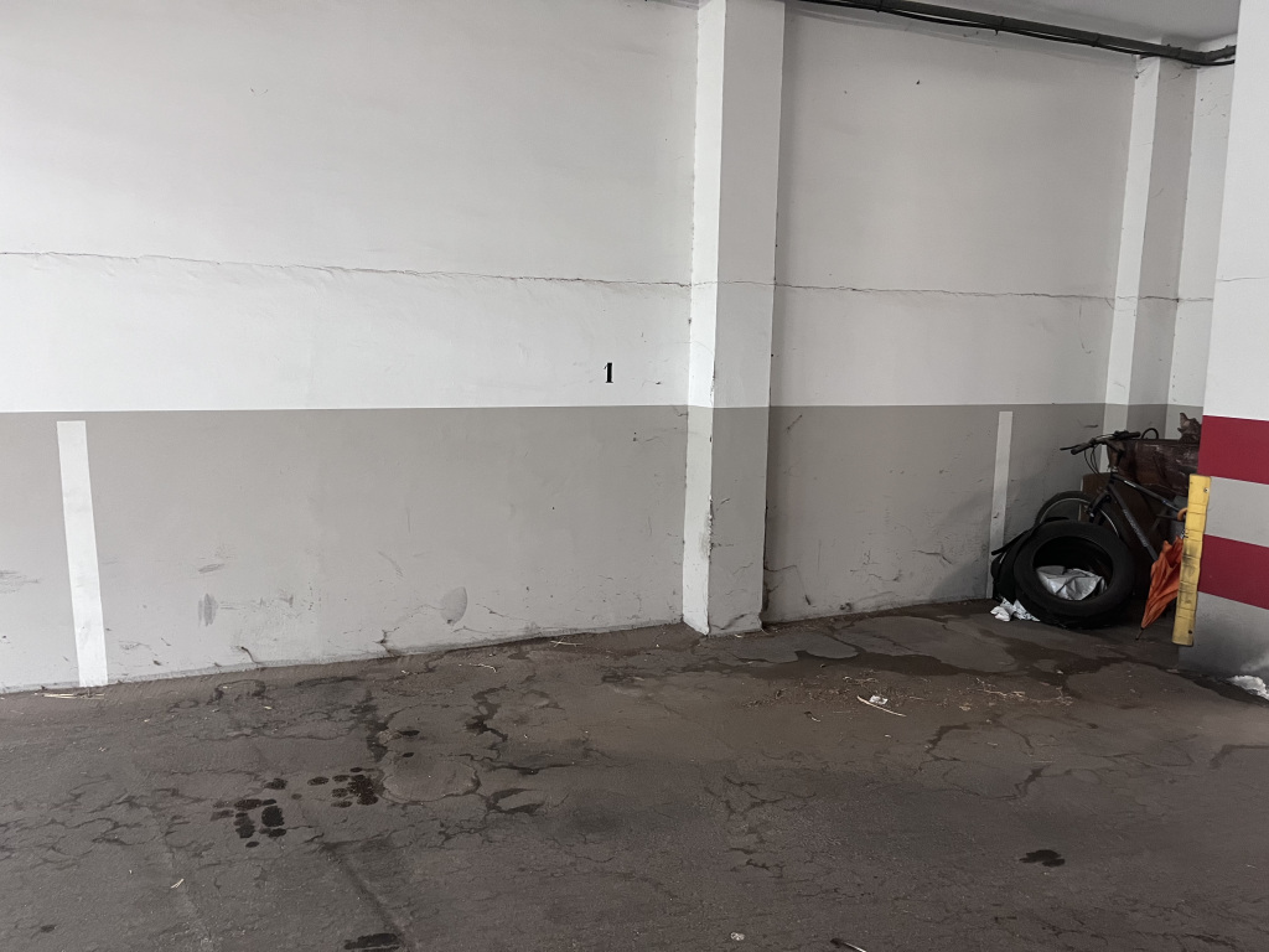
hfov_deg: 67.3
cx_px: 634
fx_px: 953
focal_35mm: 26
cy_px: 476
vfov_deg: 53.1
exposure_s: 1/50
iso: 250
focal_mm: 5.1
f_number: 1.6
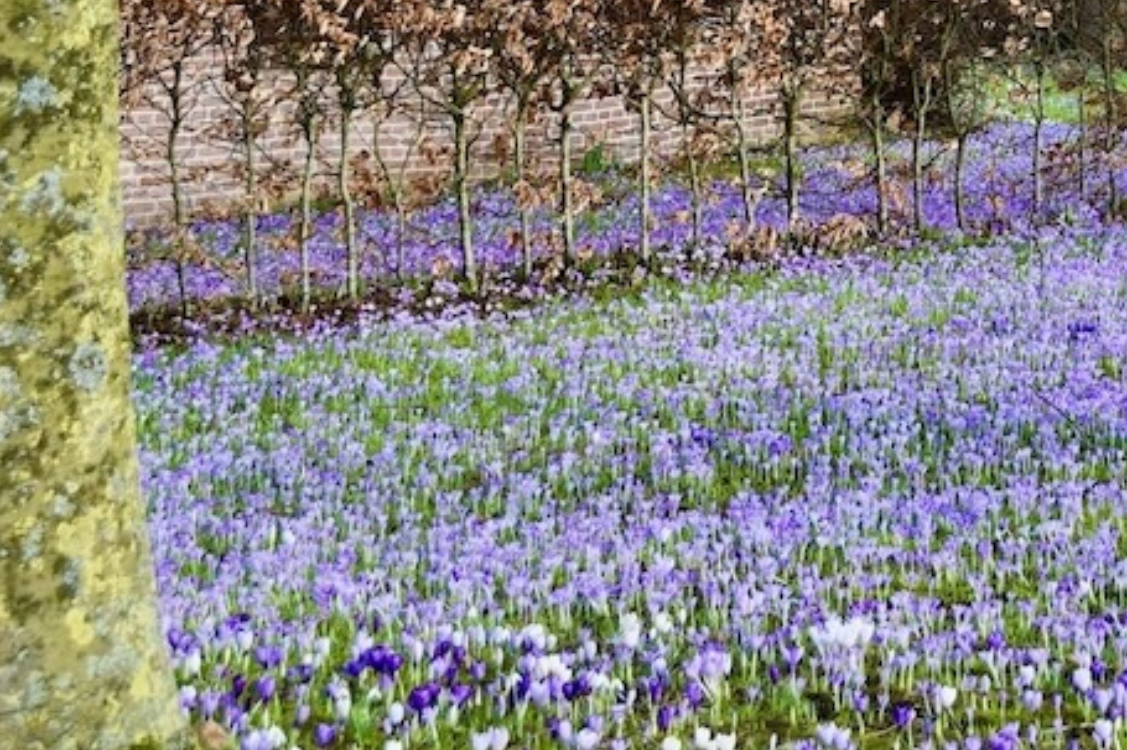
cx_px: 1206
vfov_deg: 9.9
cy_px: -248
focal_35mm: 135
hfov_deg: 14.9
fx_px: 4224
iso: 200
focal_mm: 32
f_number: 5.6
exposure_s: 1/250
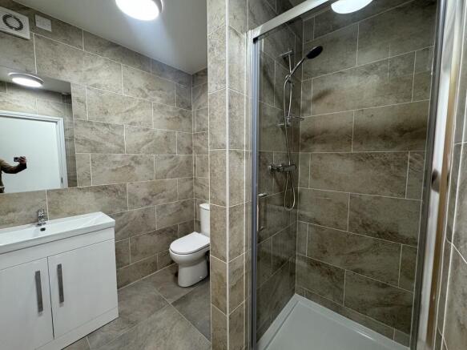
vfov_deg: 85.7
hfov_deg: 102.1
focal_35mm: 14
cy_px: 175
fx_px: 189
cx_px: 234
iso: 250
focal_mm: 2.22
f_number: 2.2
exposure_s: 1/100
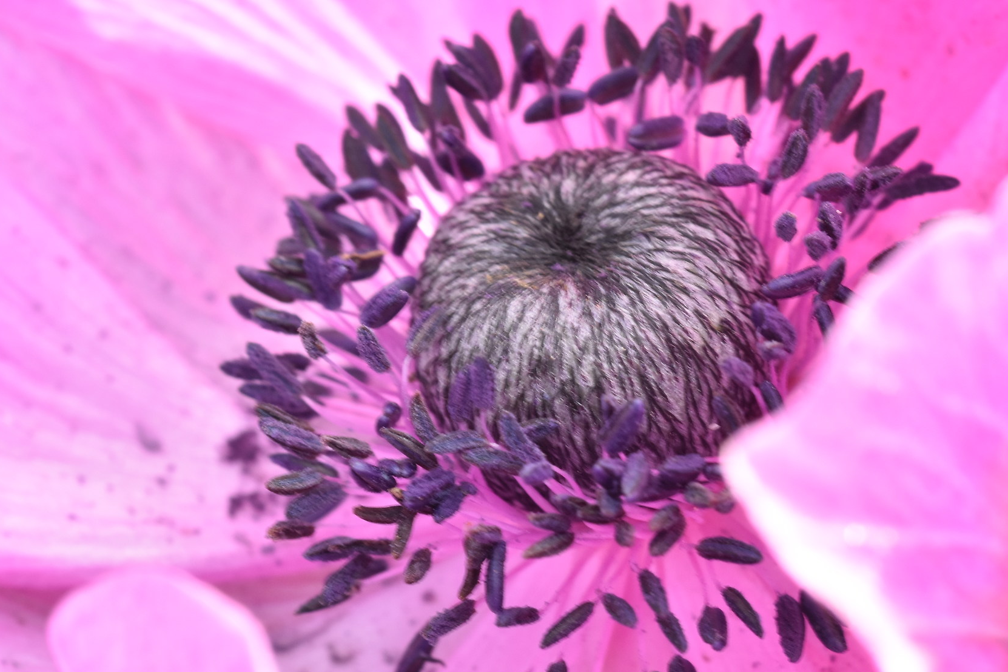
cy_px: 364
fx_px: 3640
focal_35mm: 130
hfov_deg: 15.8
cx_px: 574
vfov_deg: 10.5
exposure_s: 1/30
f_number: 14
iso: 640
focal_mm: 60
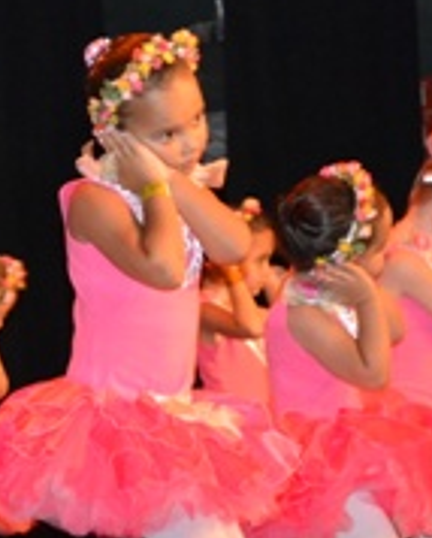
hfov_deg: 5.9
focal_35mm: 263
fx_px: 4192
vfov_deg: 7.3
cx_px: 45
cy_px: 267
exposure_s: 1/60
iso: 3200
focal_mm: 52
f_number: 5.6
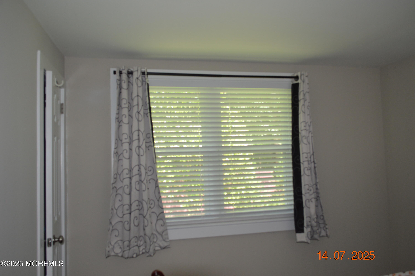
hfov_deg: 67.4
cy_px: 138
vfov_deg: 47.8
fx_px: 311
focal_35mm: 27
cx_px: 208
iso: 400
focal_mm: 18
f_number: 4
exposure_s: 1/100
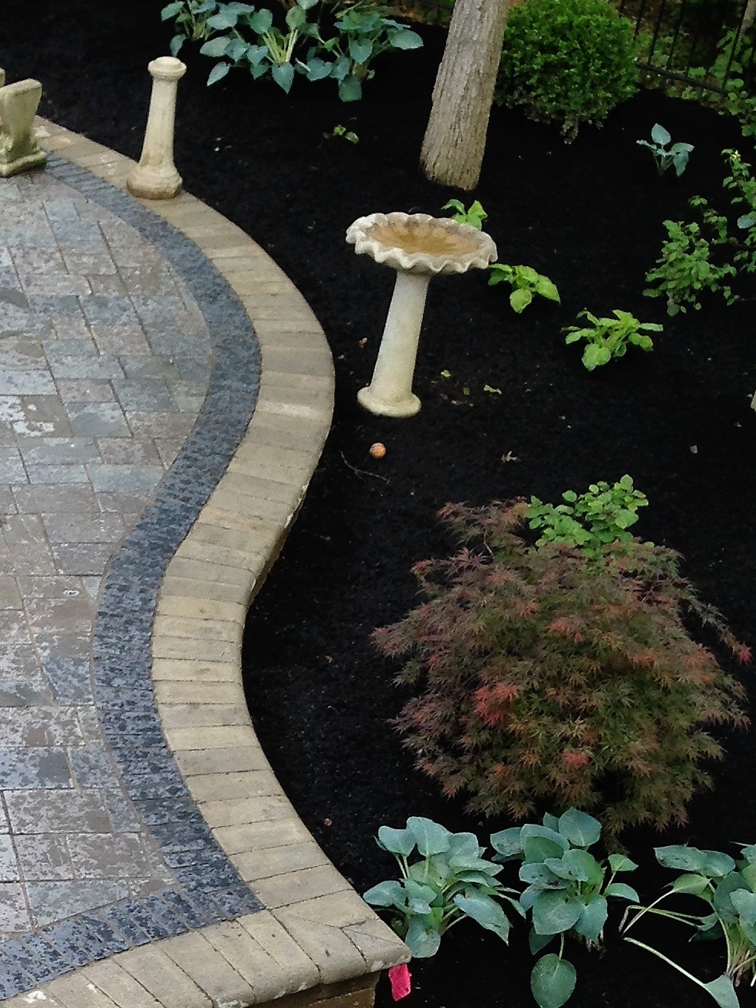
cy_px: 932
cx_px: 3
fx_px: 2389
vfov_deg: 23.1
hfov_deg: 17.6
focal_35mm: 82
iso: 64
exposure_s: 1/120
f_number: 2.4
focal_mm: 4.12
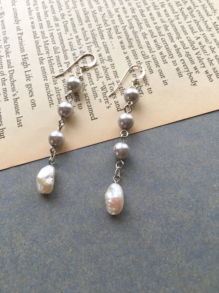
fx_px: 245
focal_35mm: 29
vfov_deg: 61.7
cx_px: 110
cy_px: 146
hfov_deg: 48.2
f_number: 2.2
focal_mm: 4.15
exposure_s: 1/30
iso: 50
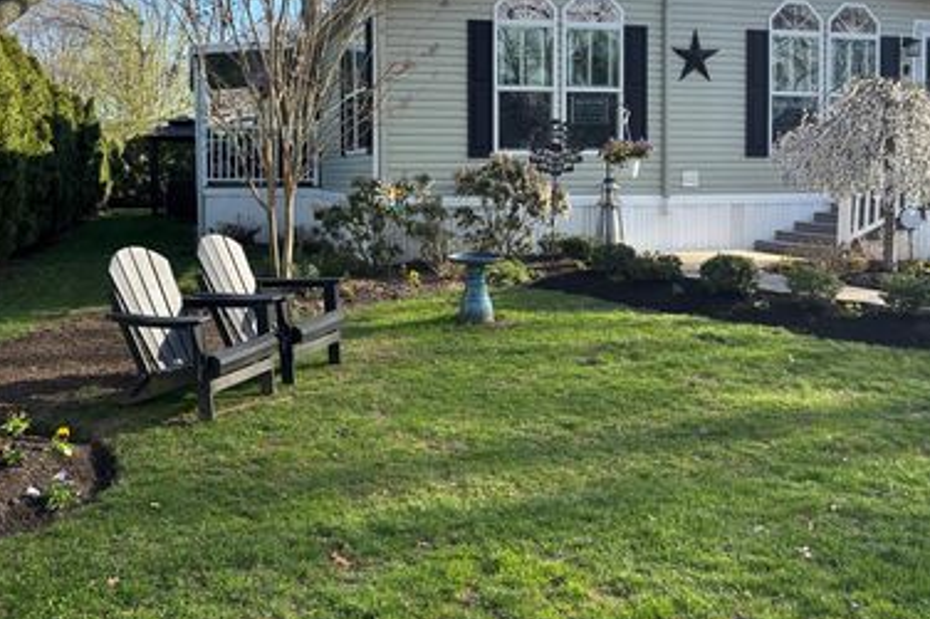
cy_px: 170
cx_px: 440
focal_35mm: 36
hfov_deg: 53.1
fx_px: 929
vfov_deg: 36.1
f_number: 1.6
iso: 50
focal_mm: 5.96
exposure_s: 1/1068
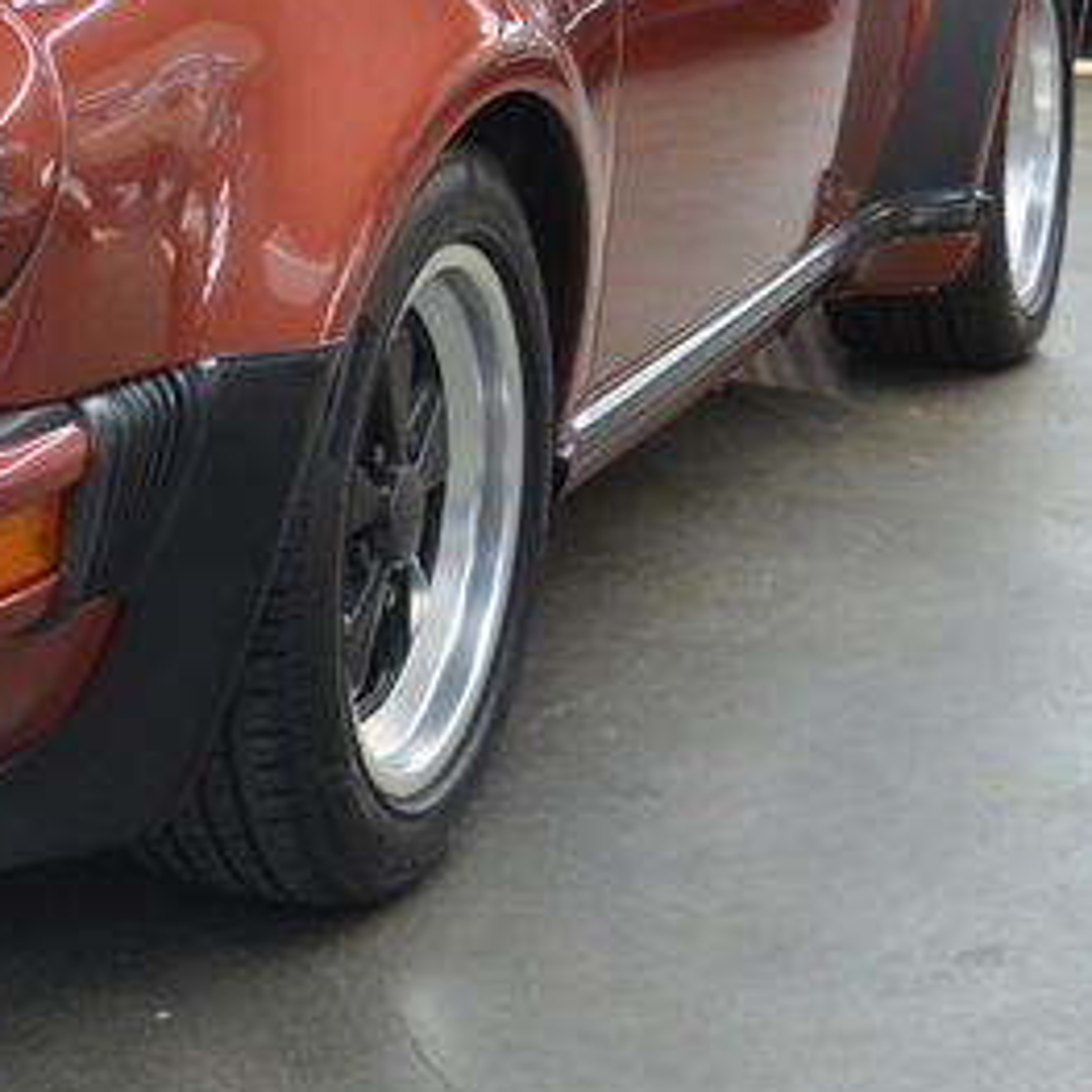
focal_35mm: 104
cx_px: -253
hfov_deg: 16.0
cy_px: 145
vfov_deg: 16.6
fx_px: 3712
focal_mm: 28
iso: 800
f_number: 4.5
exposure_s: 1/40
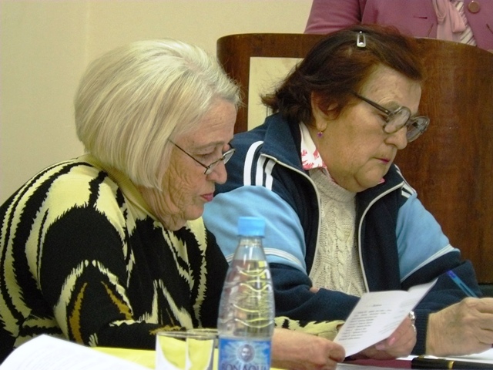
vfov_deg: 6.1
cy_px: 185
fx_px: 3475
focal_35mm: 244
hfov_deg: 8.1
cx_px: 246
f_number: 3.3
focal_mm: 40.7
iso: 400
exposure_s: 1/20
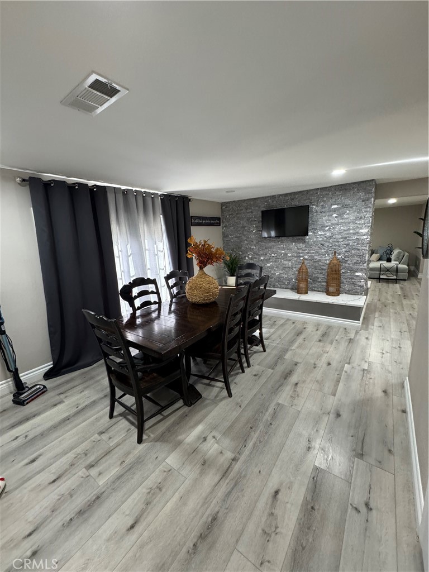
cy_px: 286
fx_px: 231
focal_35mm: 14
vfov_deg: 102.1
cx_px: 214
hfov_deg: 85.7
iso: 320
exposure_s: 1/60
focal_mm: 2.22
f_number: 2.2
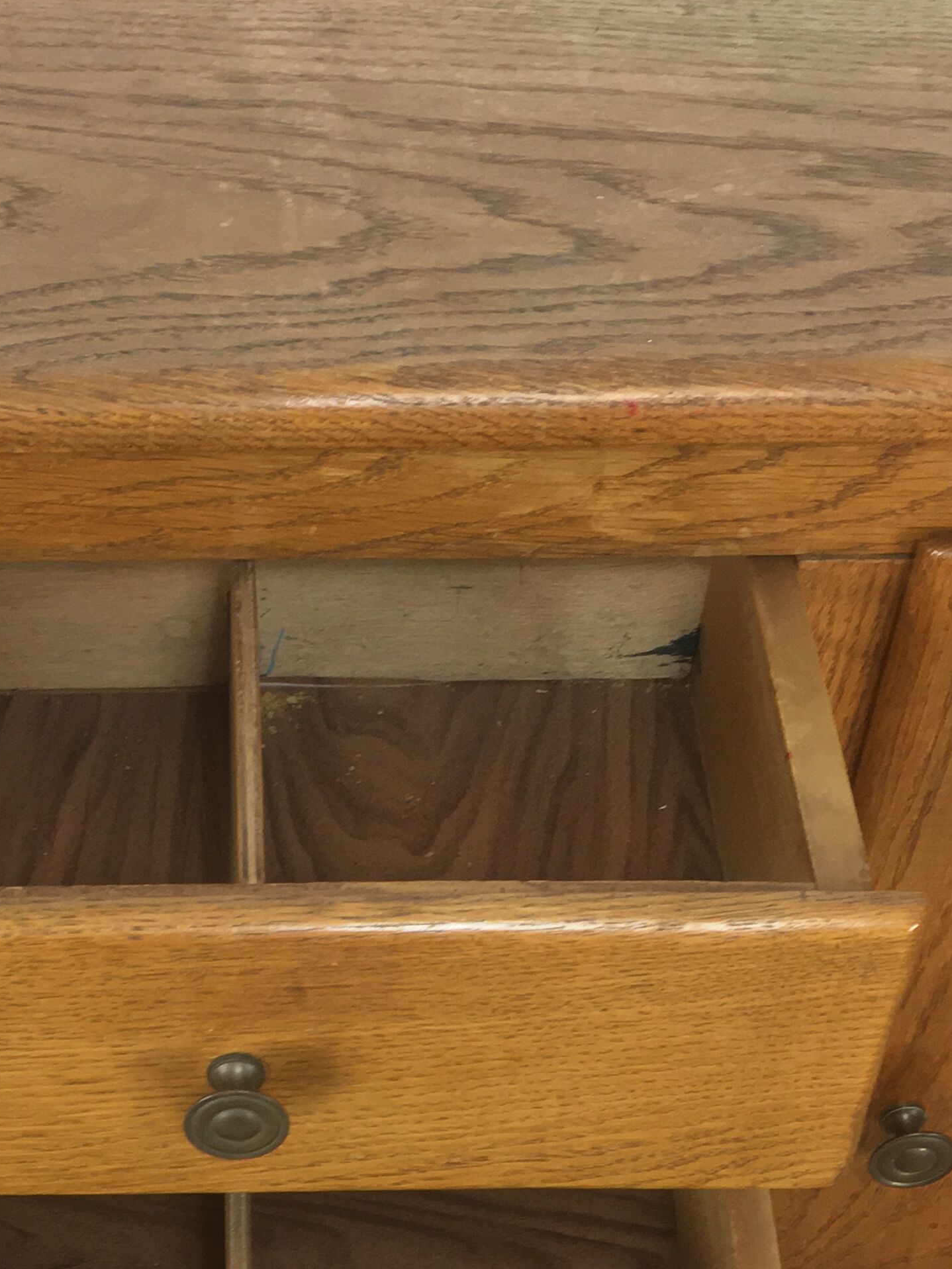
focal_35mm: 61
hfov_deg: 23.7
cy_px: 1142
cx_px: 197
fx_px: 2237
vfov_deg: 30.3
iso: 100
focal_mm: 4.15
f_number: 2.2
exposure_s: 1/33
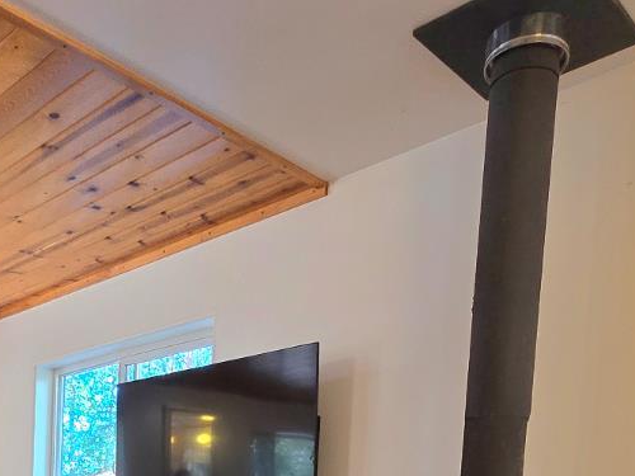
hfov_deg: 46.6
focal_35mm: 39
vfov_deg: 29.8
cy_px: 611
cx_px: 183
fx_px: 715
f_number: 2.2
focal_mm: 2.2
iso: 250
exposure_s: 1/60.2
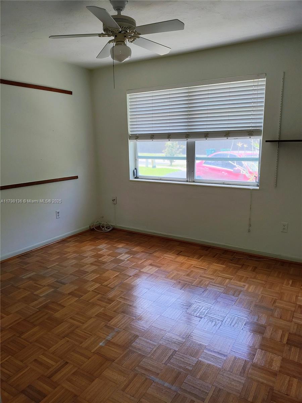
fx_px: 291
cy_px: 202
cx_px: 151
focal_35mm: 25
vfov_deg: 69.4
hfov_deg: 54.9
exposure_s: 1/120
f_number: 1.7
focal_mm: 4.71
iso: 144
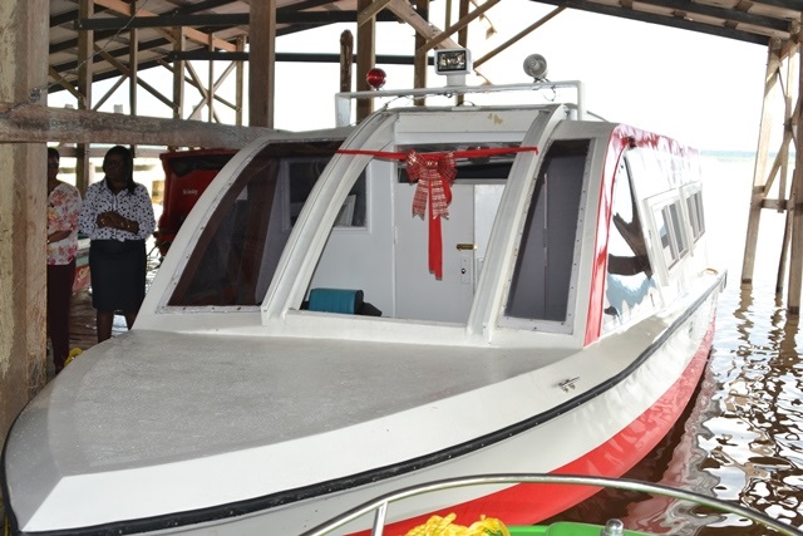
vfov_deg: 31.9
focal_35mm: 42
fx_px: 937
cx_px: 402
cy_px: 268
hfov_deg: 46.4
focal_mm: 28
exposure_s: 1/200
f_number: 3.5
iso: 200
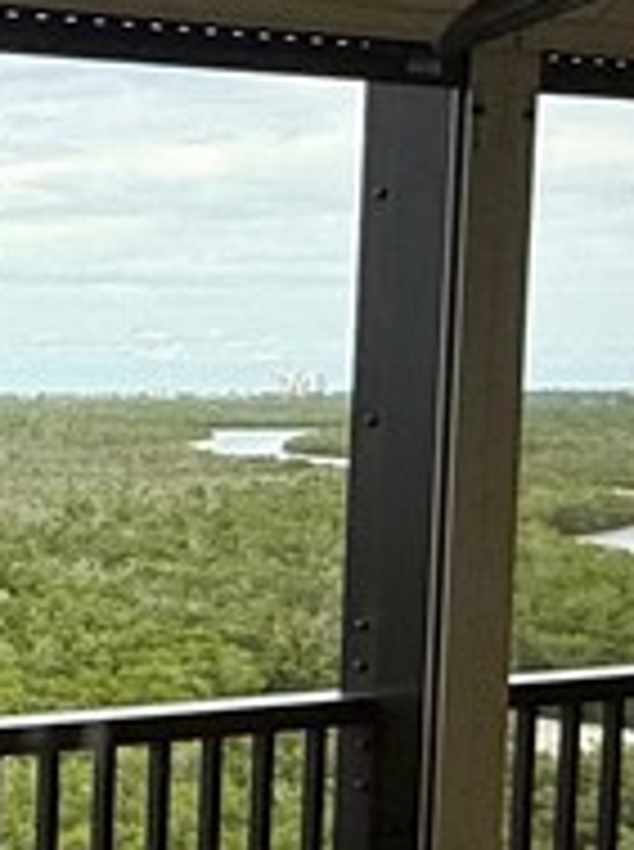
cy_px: 544
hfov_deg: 14.7
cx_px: -746
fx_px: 1862
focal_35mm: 76
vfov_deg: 25.6
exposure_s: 1/579
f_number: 2.2
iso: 50
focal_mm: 2.22
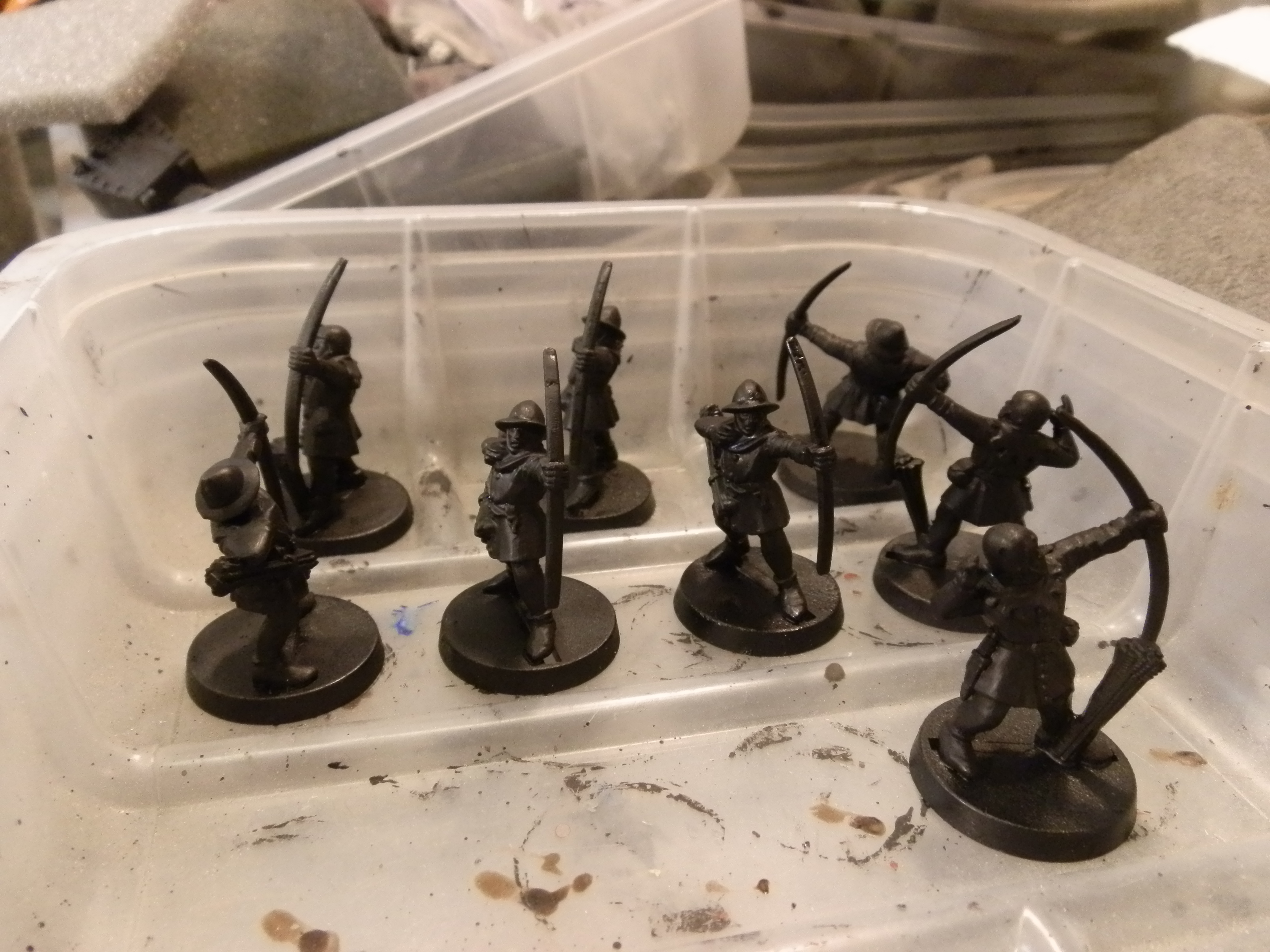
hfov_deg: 63.4
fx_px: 1027
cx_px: 635
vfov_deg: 49.7
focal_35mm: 28
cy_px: 476
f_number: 3.1
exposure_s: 1/40
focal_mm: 5
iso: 400
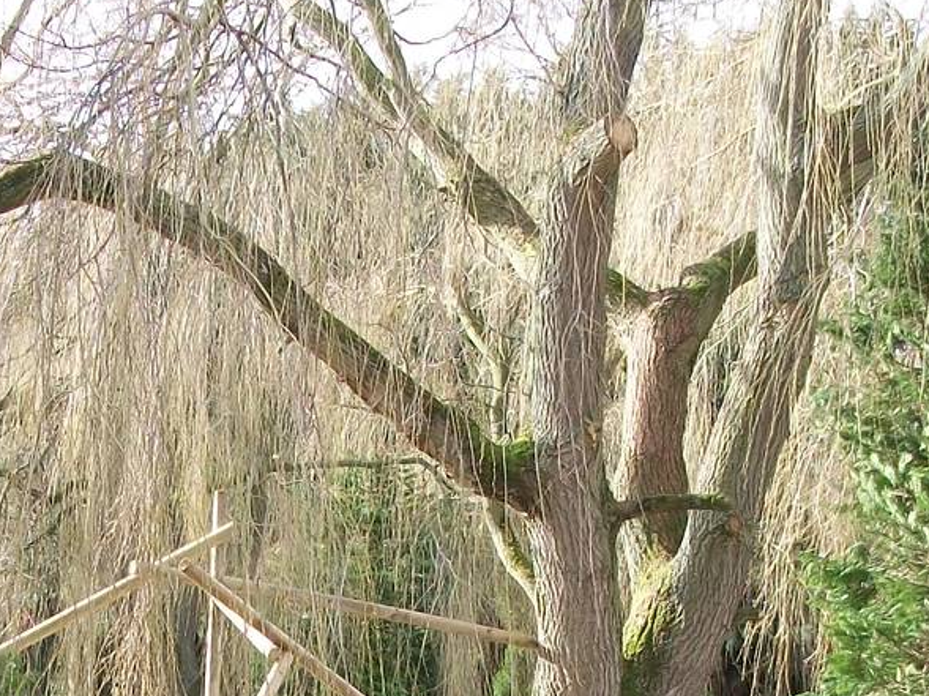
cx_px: 142
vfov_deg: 16.4
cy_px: 800
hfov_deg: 22.1
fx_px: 2333
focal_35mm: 87
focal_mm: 5.7
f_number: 2.9
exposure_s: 1/200
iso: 80
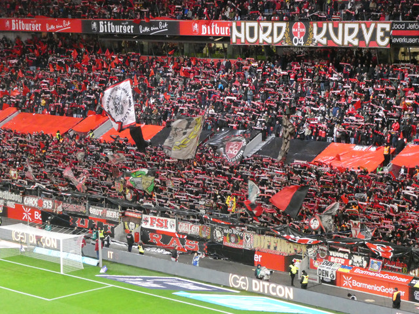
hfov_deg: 21.8
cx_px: 210
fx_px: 1089
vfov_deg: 16.4
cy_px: 157
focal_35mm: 90
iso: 1600
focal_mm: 16.1
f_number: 4.9
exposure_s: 1/40
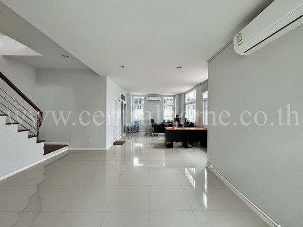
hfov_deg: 102.1
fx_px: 123
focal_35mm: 14
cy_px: 114
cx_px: 152
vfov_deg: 85.7
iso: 200
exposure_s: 1/99
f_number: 2.2
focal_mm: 2.22
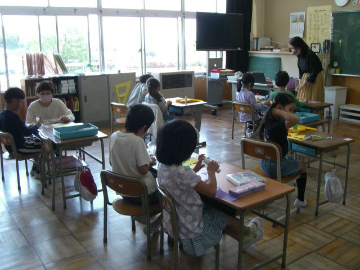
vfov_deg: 37.7
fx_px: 395
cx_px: 180
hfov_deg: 49.0
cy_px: 135
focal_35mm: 38
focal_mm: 6.2
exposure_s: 1/60
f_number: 2.7
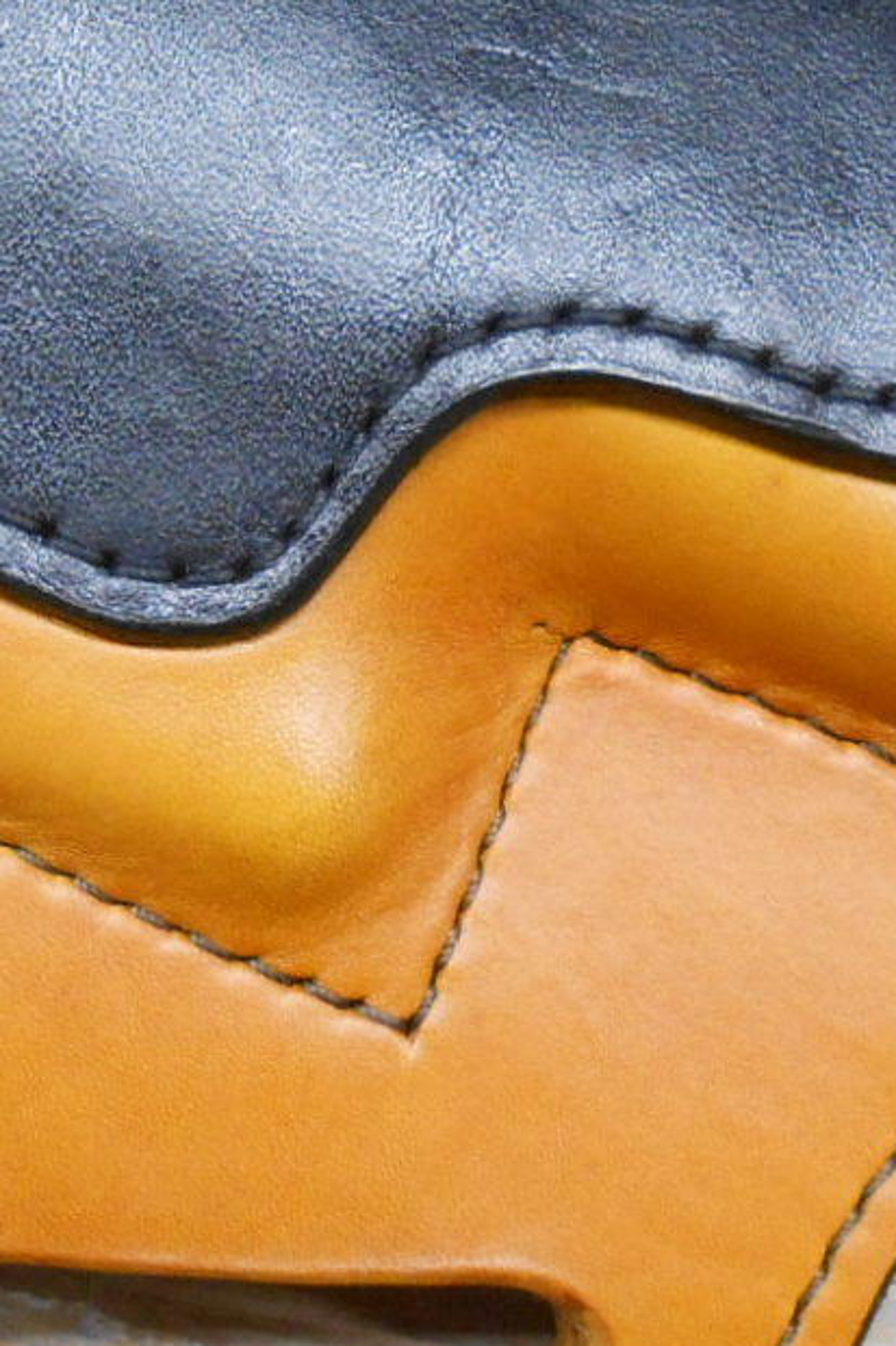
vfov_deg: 30.1
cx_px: 243
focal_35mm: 67
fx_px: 2503
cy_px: 643
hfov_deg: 20.2
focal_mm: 4.6
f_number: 3.5
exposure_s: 1/30
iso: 400
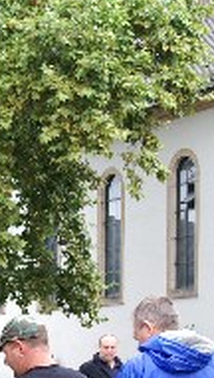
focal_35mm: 128
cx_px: -65
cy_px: 369
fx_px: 1286
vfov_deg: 16.4
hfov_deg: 9.3
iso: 200
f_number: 4.5
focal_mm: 26
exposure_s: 1/30
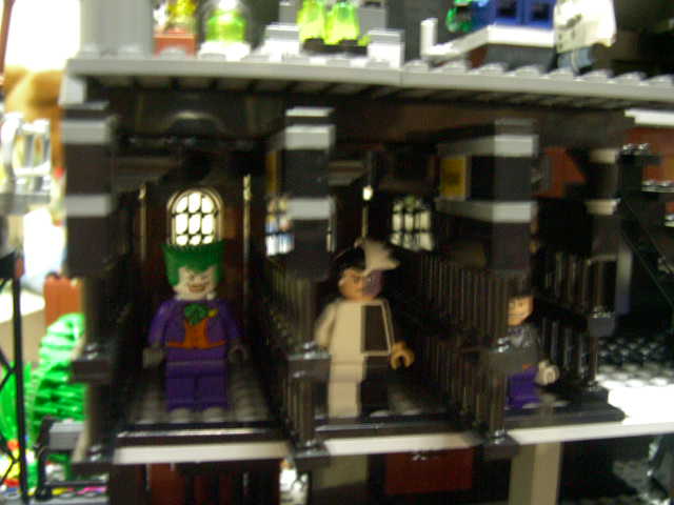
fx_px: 740
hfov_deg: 49.0
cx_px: 337
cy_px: 252
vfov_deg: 37.7
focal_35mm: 38
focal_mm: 8
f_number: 2.8
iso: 400
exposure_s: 1
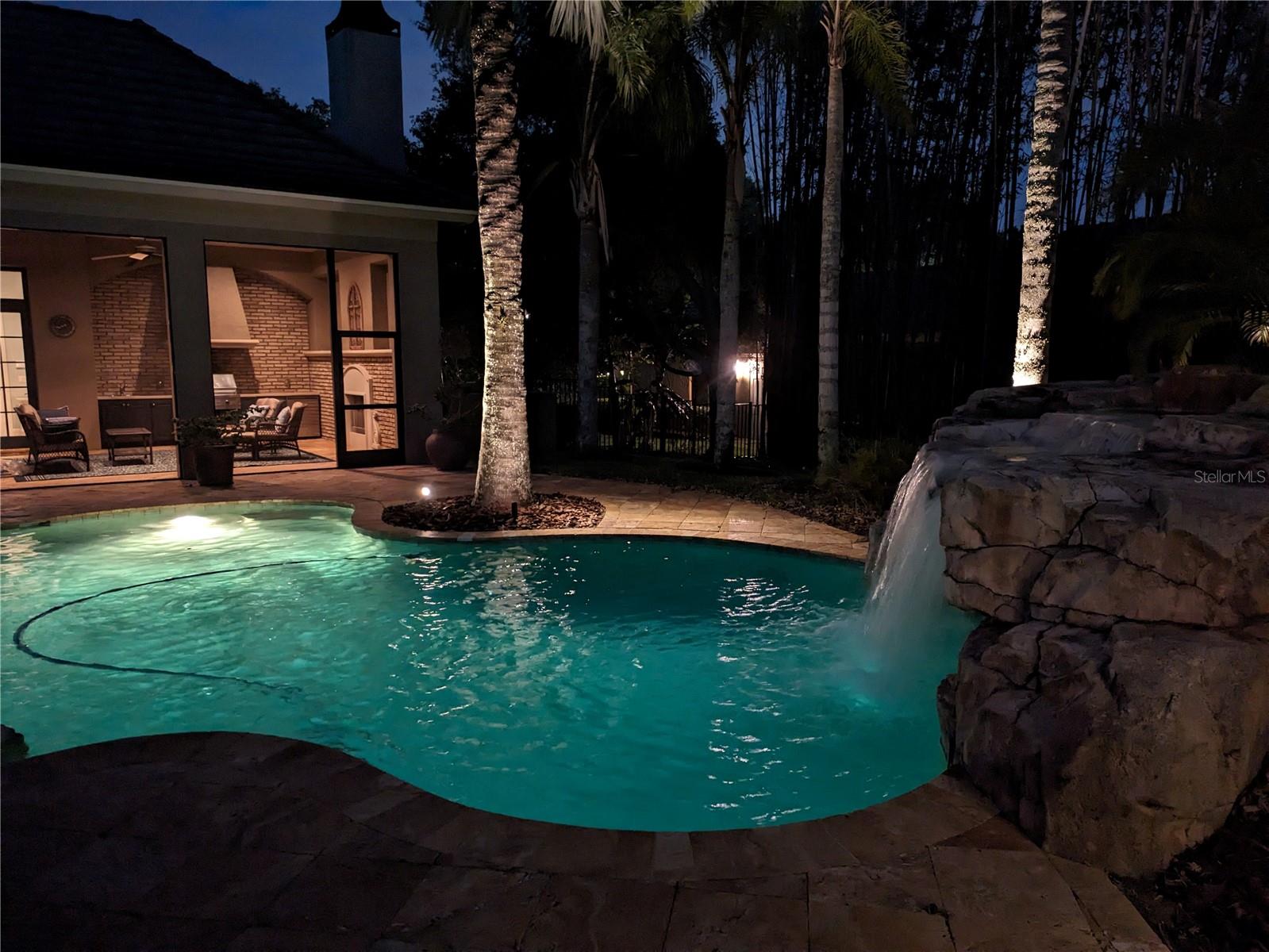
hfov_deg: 69.4
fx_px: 917
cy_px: 476
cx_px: 634
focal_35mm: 25
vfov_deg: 54.9
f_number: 1.89
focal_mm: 5.43
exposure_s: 1/24
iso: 1156
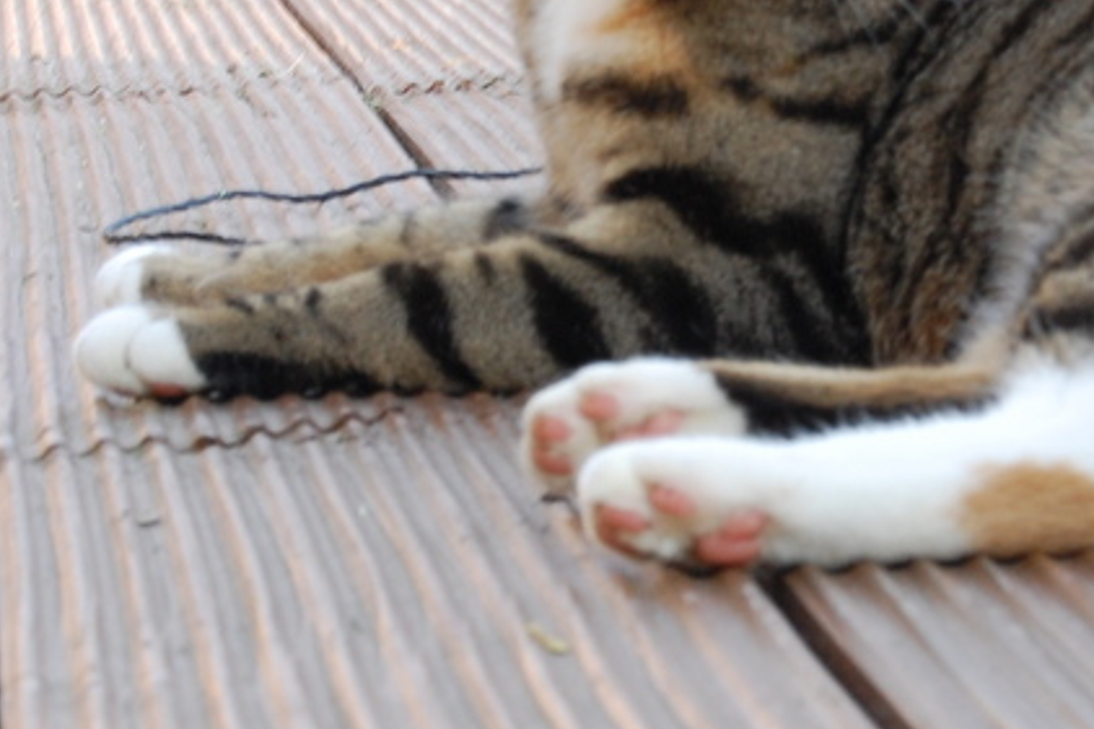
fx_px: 6082
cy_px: 206
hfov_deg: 10.3
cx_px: 770
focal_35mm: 200
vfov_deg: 6.9
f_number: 5.6
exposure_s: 1/30
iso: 560
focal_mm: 55
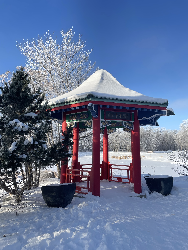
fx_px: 188
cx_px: 94
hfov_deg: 53.1
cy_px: 125
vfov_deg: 67.3
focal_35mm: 26
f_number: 1.6
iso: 32
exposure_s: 1/2882
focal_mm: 4.2
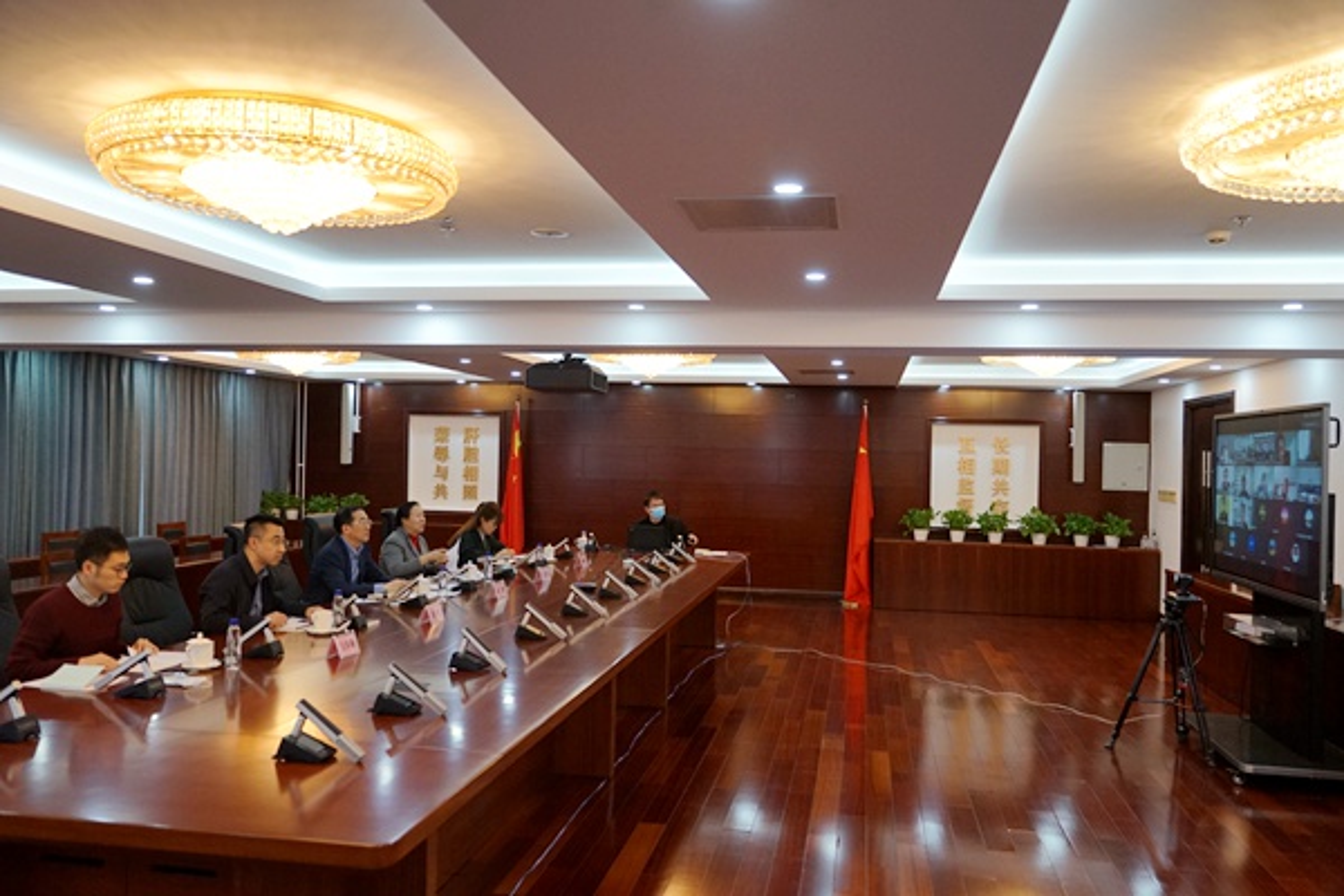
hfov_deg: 63.7
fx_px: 1083
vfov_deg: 45.0
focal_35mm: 29
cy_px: 448
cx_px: 672
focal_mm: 29
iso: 1600
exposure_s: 1/160
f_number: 4
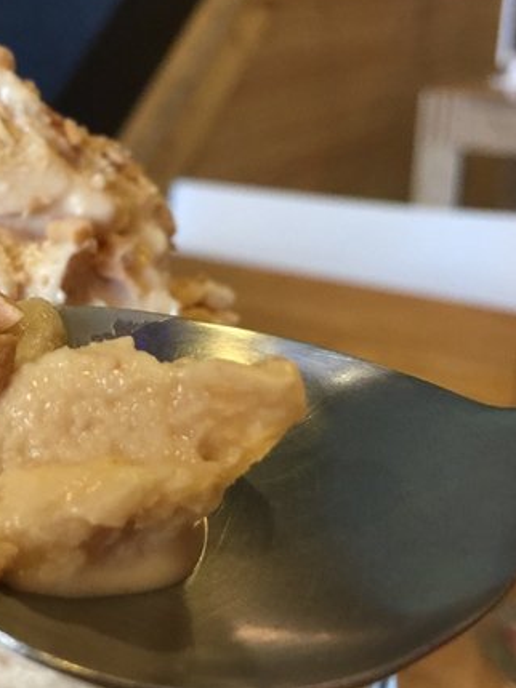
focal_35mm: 54
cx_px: 48
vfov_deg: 35.5
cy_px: 286
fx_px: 1074
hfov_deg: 26.1
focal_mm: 4.15
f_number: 2.2
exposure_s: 1/15
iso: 100
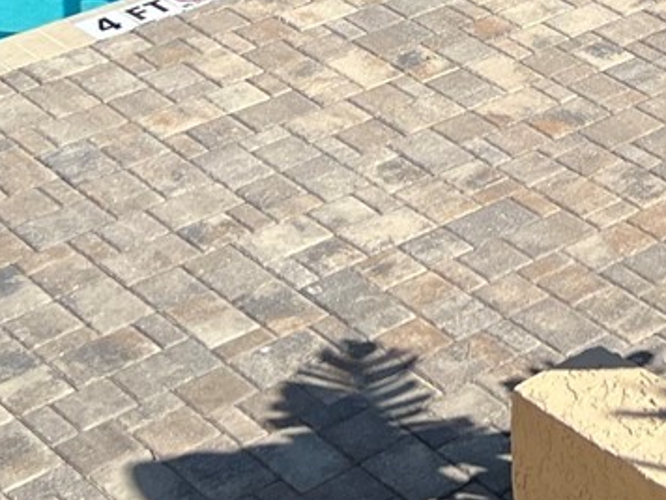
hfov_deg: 16.2
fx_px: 2251
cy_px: -537
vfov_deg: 11.3
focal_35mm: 117
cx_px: 773
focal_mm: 5.7
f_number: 1.5
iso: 50
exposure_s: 1/5319
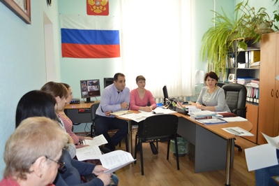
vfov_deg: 43.5
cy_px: 93
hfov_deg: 62.0
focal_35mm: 30
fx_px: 232
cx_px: 140
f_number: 4
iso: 400
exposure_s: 1/80
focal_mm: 20
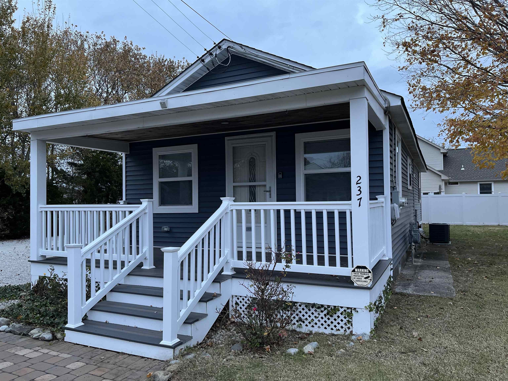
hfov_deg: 67.3
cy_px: 190
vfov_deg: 53.1
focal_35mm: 26
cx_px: 254
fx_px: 382
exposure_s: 1/49
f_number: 1.6
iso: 125
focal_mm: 5.1
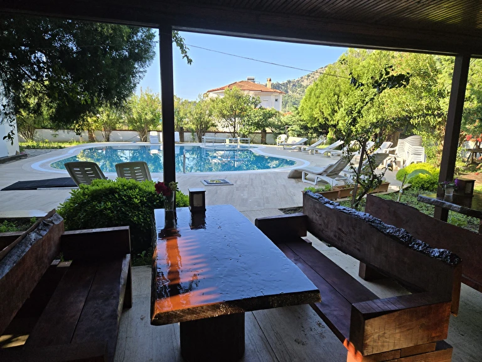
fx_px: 320
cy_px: 181
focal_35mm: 23
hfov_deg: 73.9
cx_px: 241
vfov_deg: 58.9
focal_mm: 5.4
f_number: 1.8
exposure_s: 1/1718
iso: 80
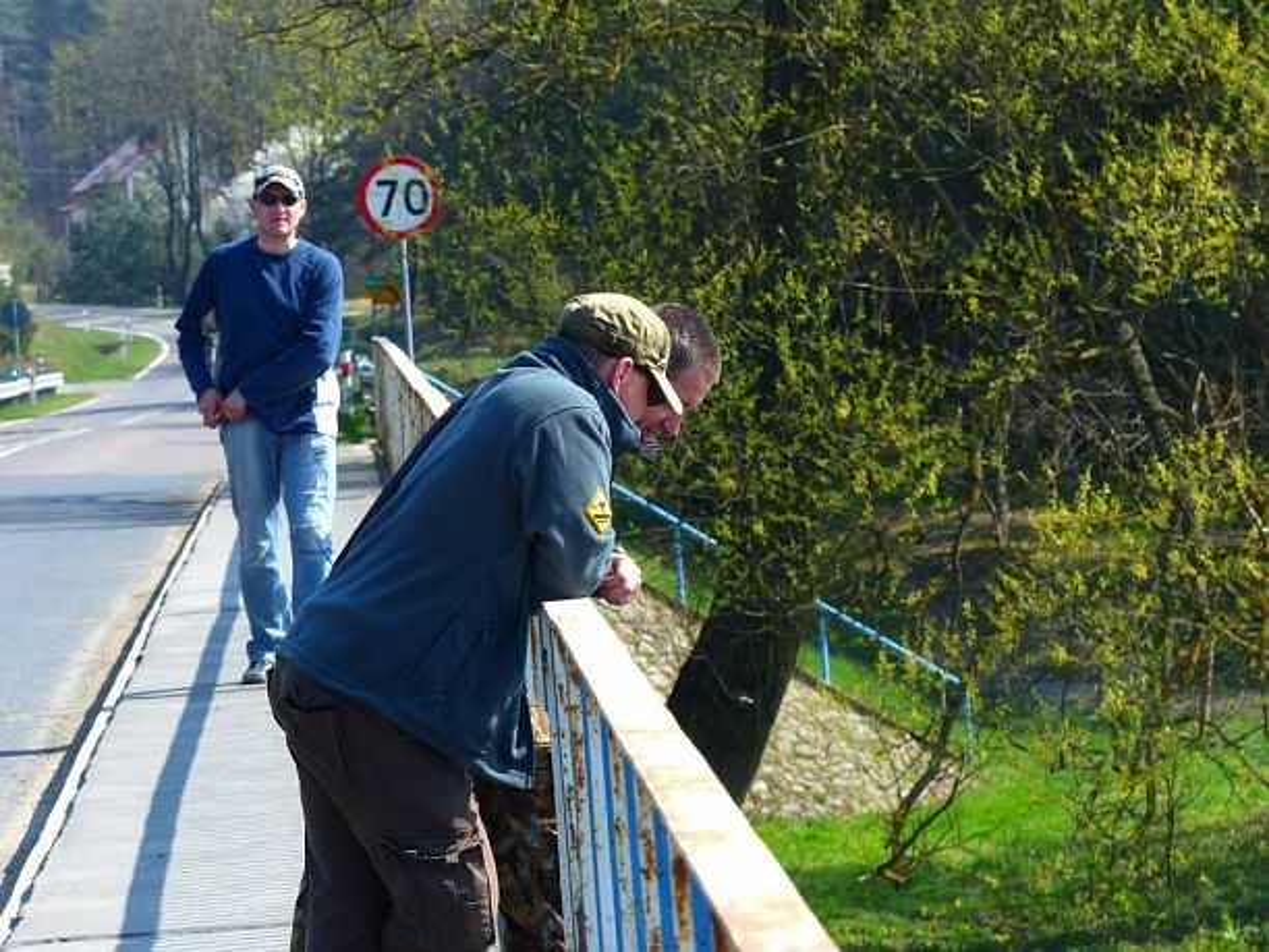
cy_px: 476
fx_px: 9128
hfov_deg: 8.0
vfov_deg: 6.0
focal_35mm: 249
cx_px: 634
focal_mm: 44.8
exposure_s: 1/320
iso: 100
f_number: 4
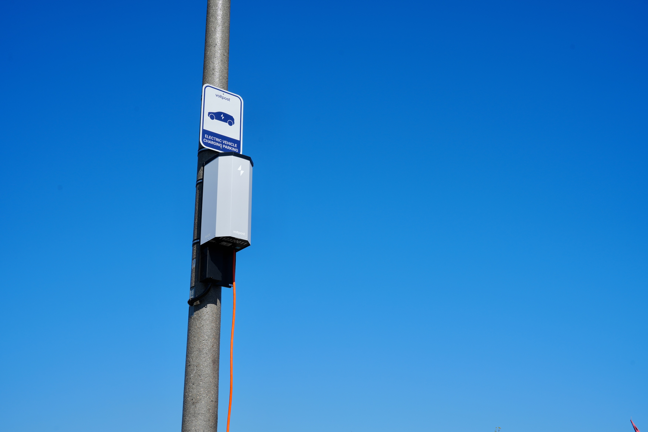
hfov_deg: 39.6
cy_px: 216
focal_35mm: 50
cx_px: 324
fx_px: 900
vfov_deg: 27.0
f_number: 10
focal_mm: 50
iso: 100
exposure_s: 1/250
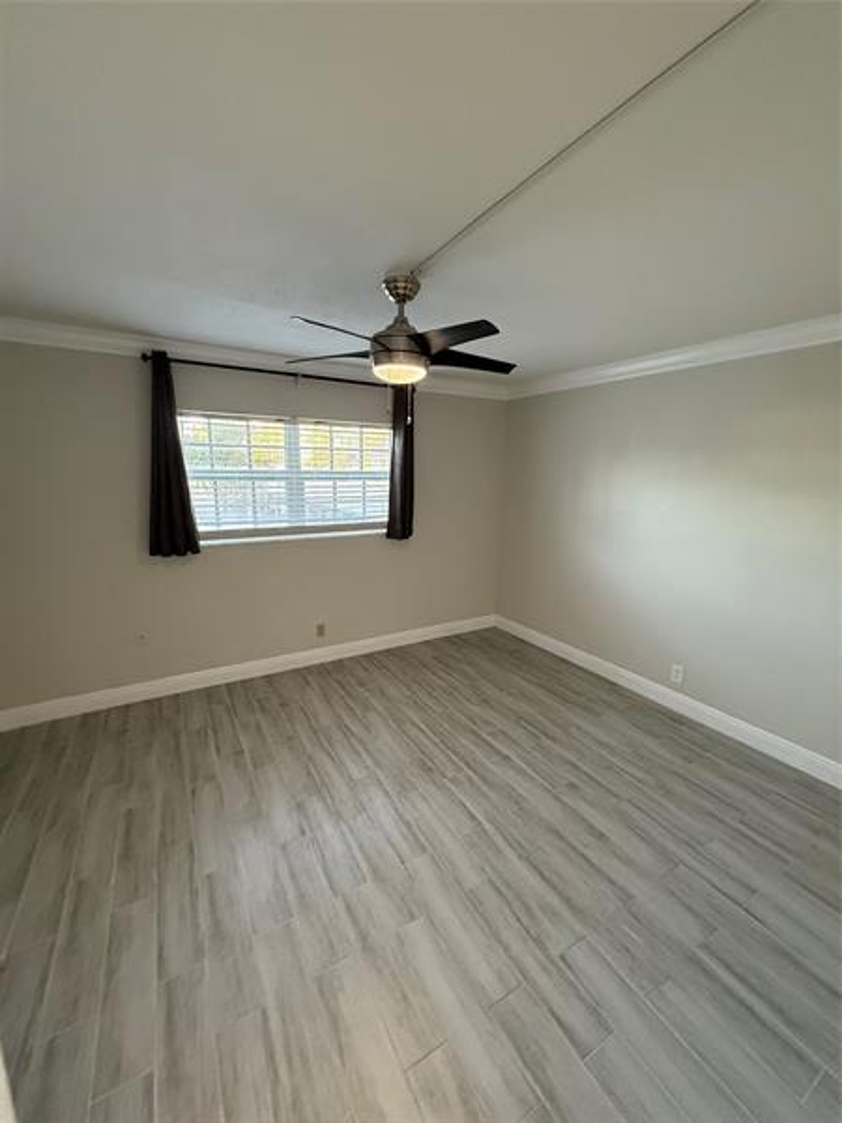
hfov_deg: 85.7
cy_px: 562
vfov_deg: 102.1
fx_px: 454
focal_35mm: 14
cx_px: 421
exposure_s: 1/120
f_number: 2.2
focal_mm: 2.22
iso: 500
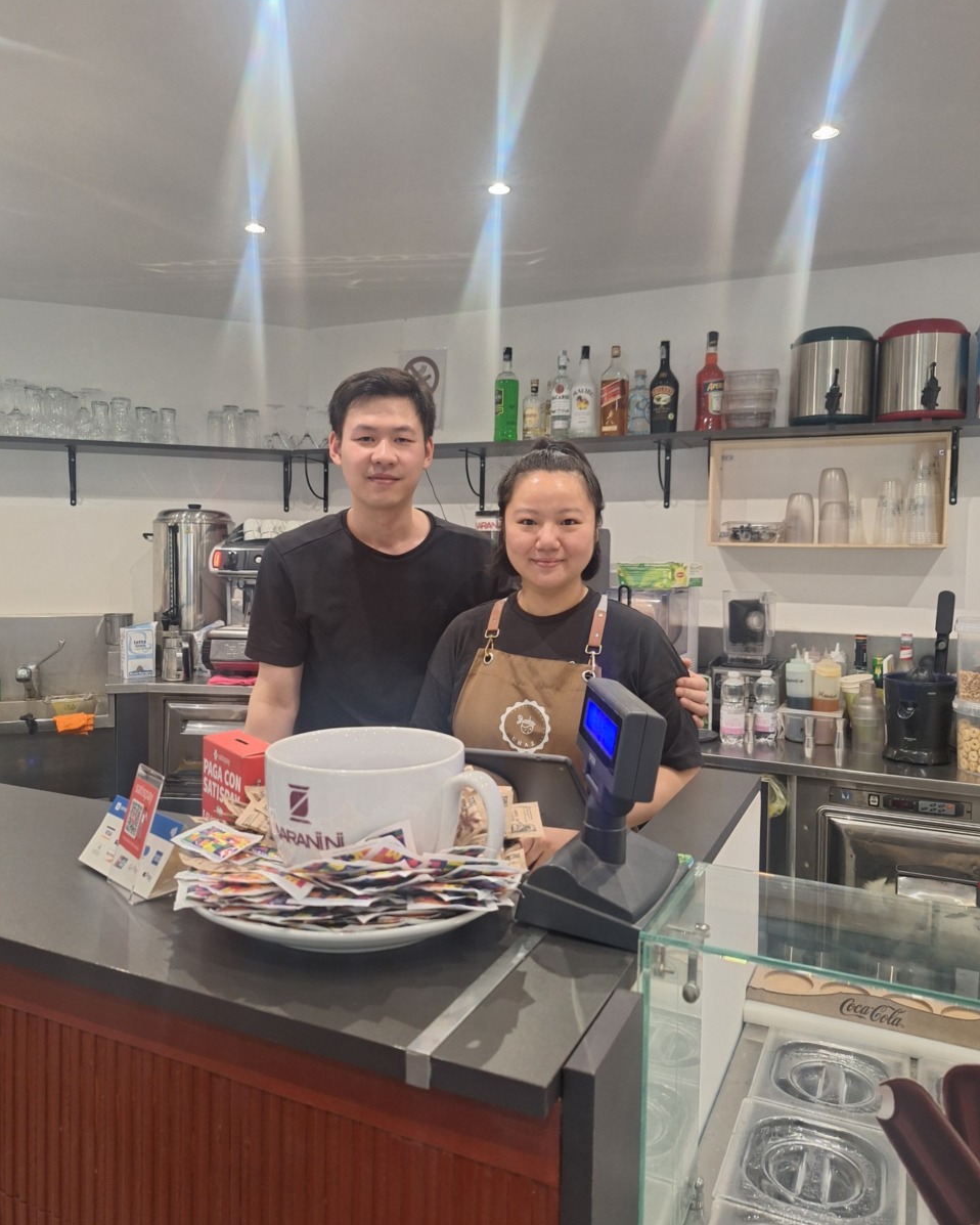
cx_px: 490
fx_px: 870
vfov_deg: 70.2
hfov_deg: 58.8
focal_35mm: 24
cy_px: 579
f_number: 1.8
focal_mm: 5.54
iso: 160
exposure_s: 1/50
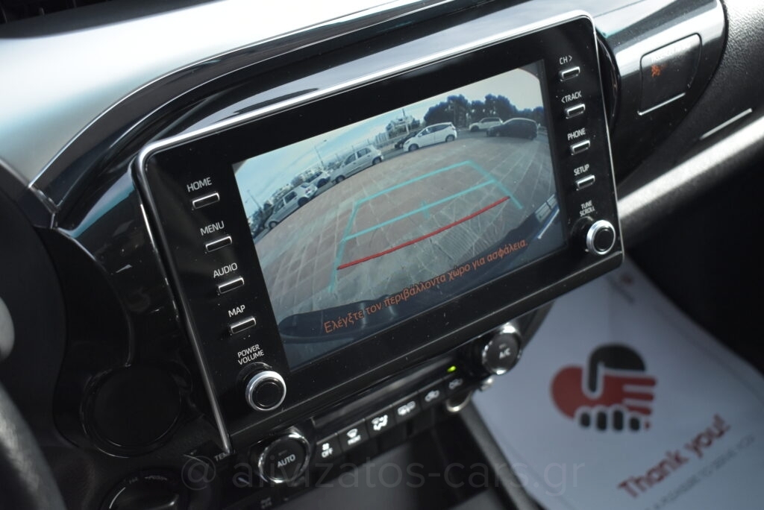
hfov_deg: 46.4
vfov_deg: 31.9
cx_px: 382
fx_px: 892
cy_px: 255
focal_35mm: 42
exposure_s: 1/640
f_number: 4.2
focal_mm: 28
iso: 1600
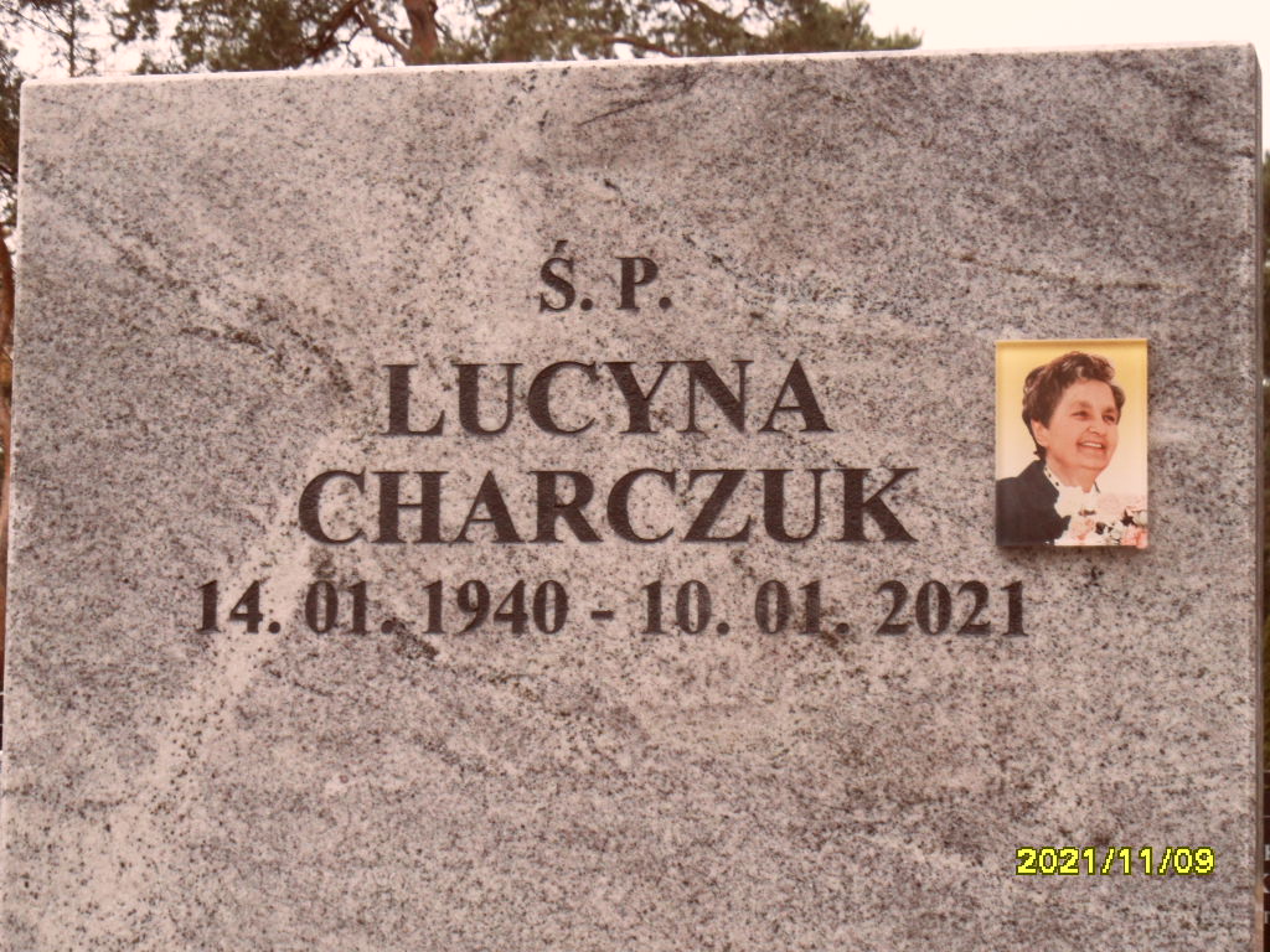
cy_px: 476
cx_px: 635
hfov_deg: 19.6
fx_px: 3669
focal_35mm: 100
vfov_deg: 14.8
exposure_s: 1/45
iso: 160
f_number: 4.4
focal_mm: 16.3
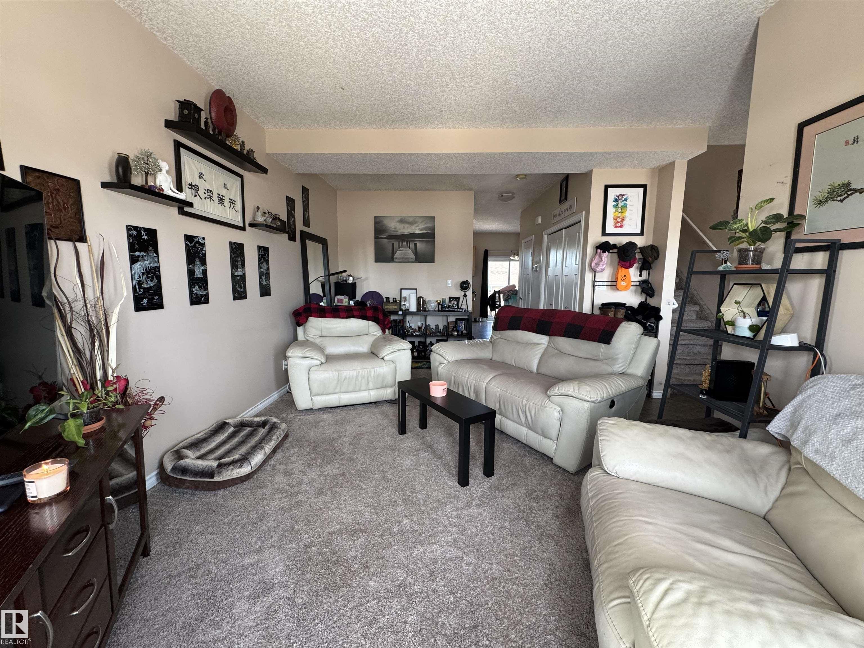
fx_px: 349
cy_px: 324
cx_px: 432
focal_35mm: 14
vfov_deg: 85.7
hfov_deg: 102.1
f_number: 2.2
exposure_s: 1/99
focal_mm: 2.22
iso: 200
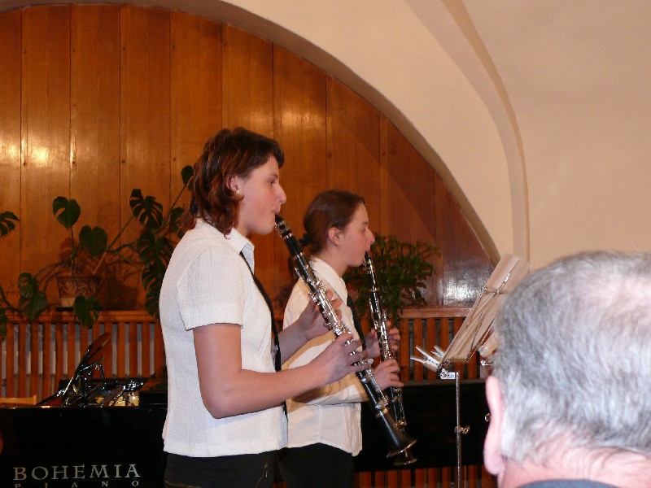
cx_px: 326
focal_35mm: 63
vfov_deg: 23.3
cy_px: 244
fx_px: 1185
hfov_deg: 30.7
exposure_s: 1/30
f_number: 3.2
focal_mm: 10.3
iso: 200
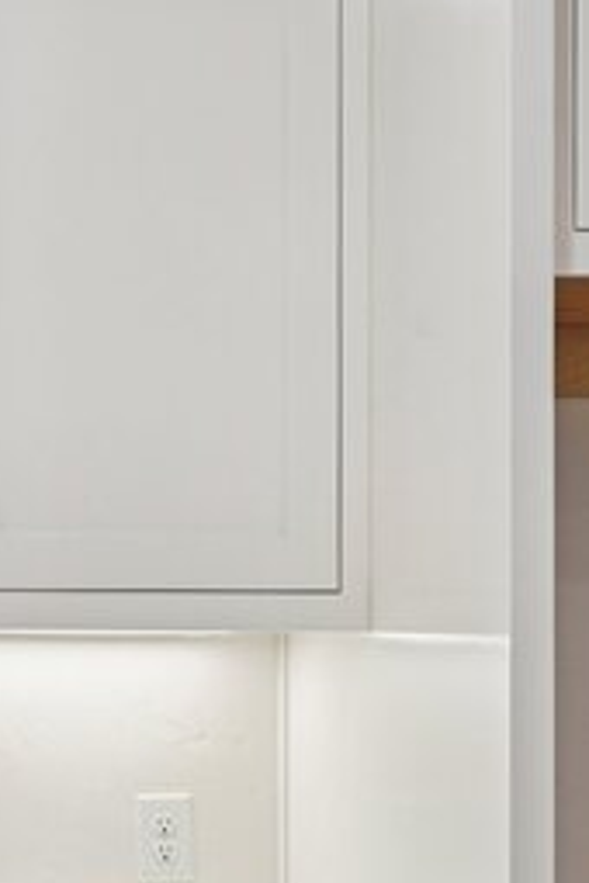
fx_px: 2159
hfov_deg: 13.8
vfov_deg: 22.9
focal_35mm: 88
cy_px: 653
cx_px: -471
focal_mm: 35
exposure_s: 1/40
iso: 125
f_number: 8
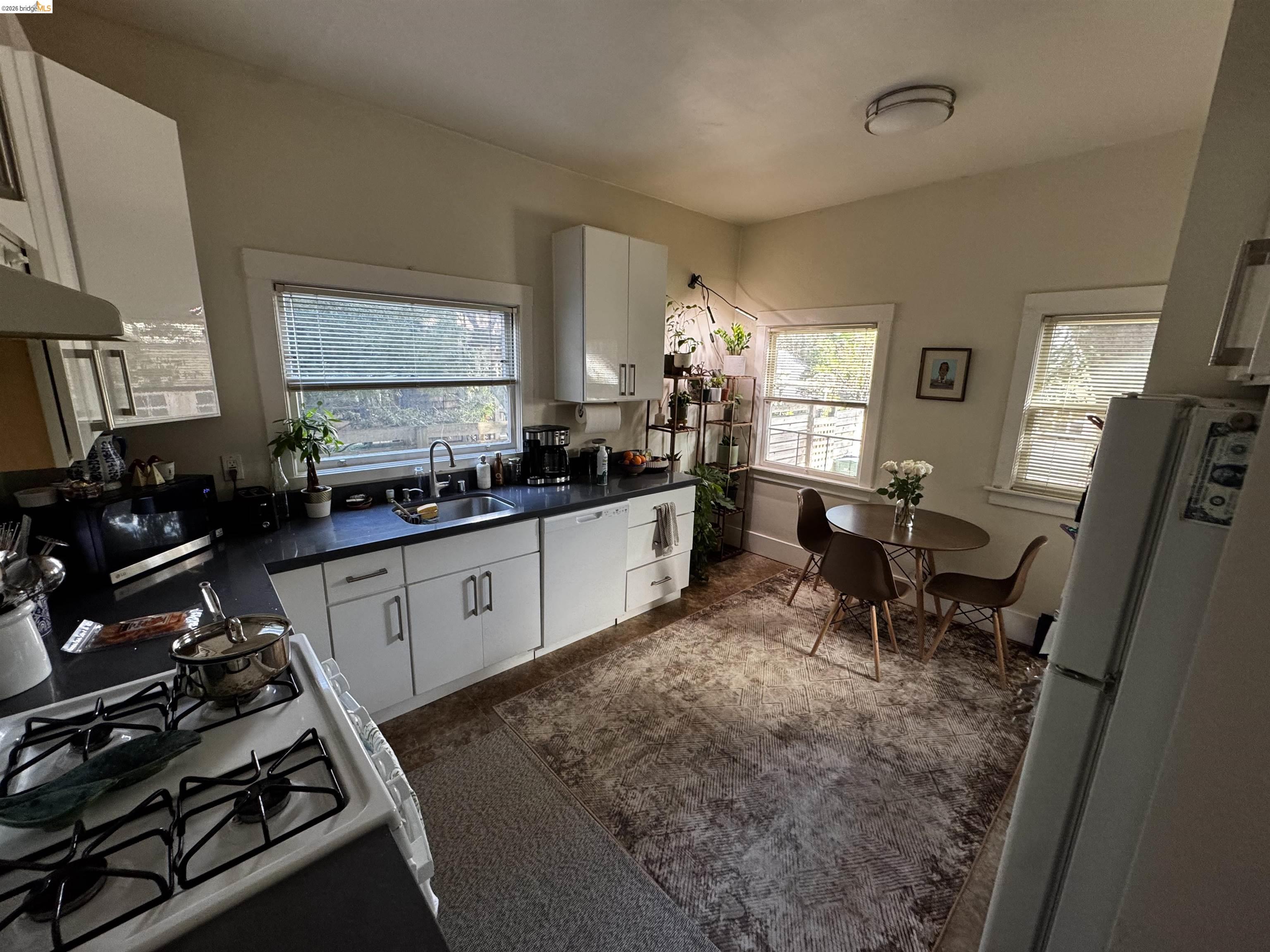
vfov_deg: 85.7
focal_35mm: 14
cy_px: 476
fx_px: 514
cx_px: 635
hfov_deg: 102.1
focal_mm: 2.22
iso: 250
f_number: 2.2
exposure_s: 1/99
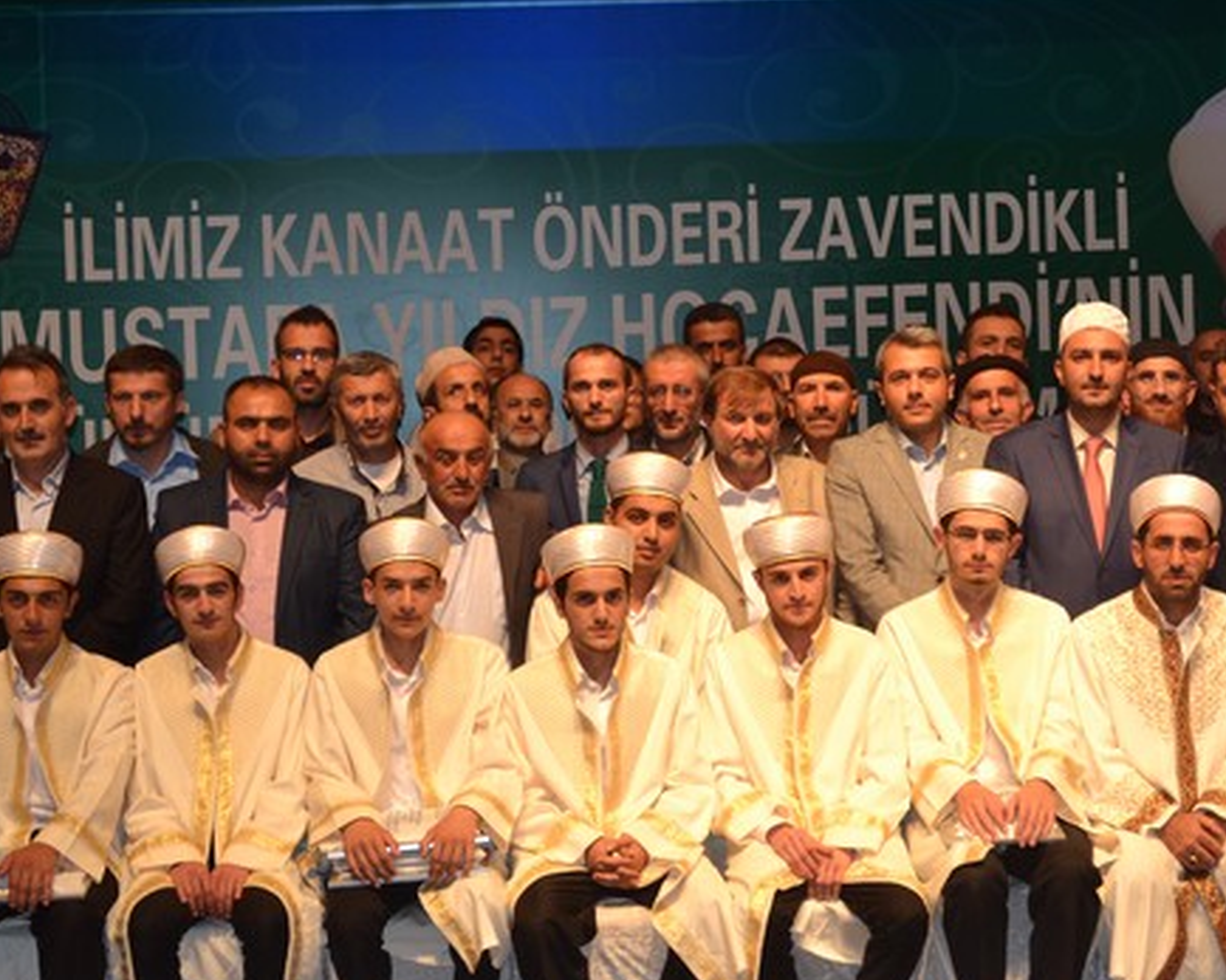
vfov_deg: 17.7
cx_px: 684
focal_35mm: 87
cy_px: 476
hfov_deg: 22.0
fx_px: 3156
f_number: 5.3
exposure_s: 1/80
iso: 400
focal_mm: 40
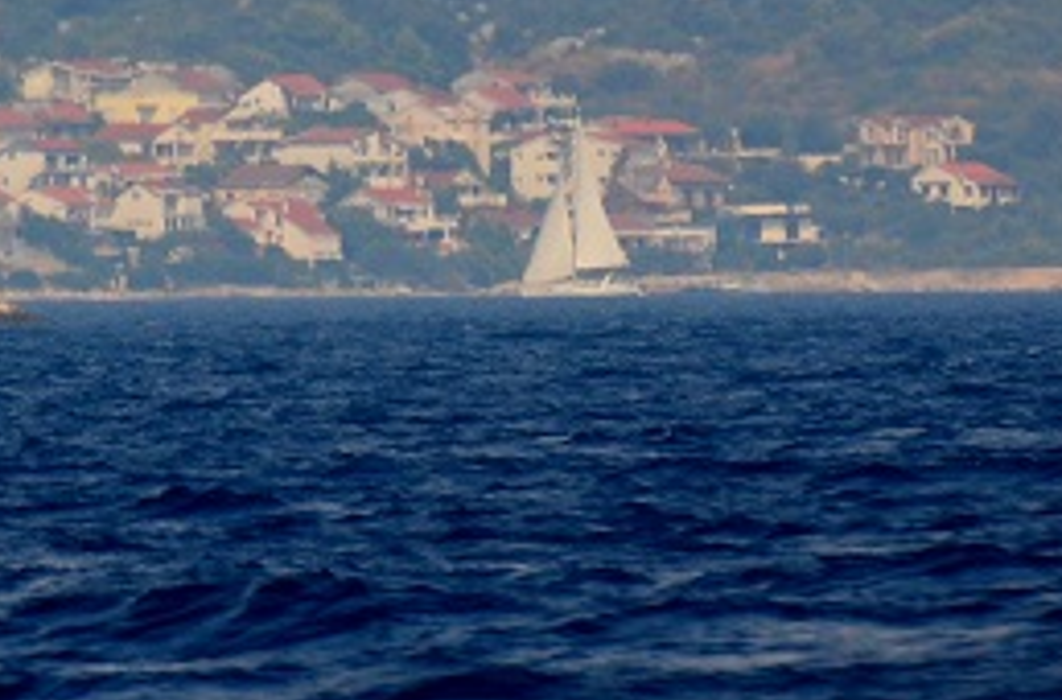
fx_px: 51290
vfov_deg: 0.8
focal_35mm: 1745
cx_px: -130
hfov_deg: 1.2
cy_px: -401
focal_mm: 300
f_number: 5.6
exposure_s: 1/2000
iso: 400
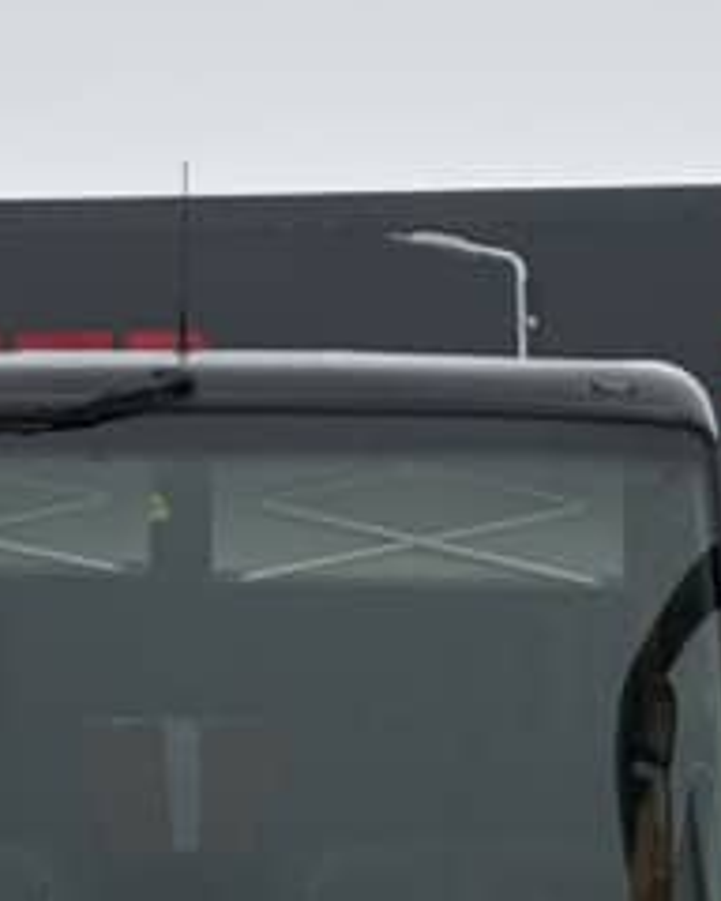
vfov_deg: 8.8
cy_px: 972
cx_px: 113
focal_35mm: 217
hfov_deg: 7.1
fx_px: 5788
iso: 32
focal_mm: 6
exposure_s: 1/907
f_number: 1.6
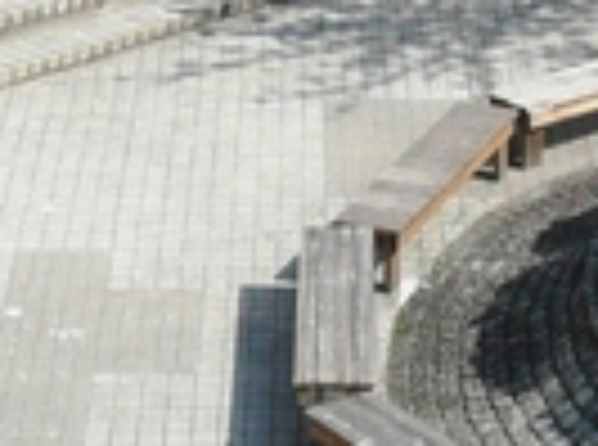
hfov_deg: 10.3
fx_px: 3325
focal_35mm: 193
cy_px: -527
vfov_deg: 7.3
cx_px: 315
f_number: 3.5
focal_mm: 5.2
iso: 100
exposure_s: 1/800
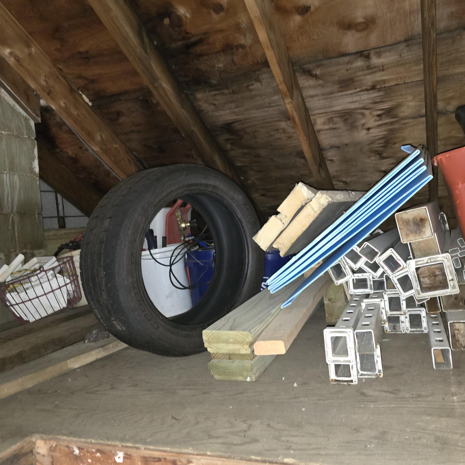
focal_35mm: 28
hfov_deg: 57.0
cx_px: 268
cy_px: 228
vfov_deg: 57.3
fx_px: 426
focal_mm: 6.3
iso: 1600
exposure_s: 1/8
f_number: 1.7
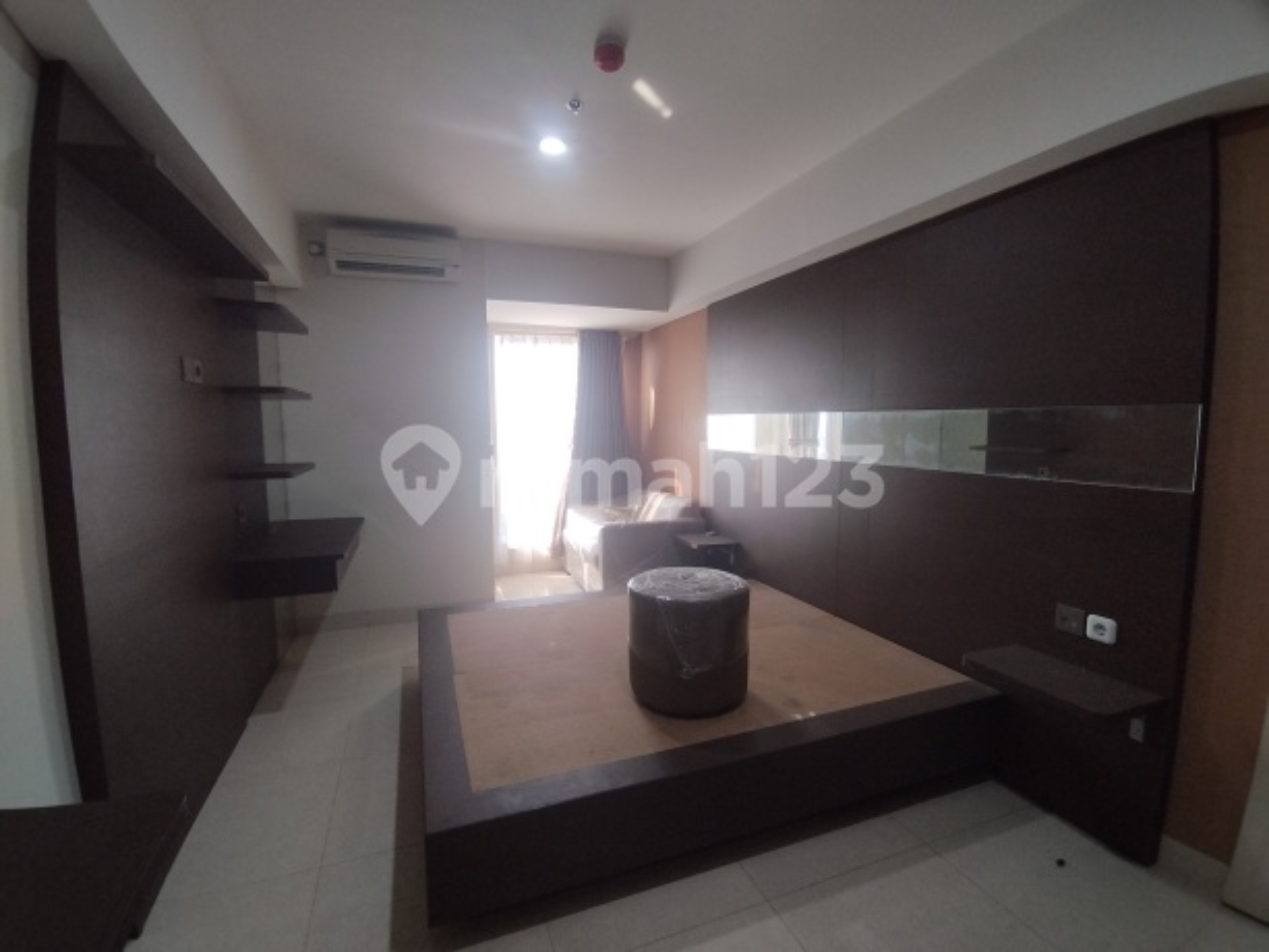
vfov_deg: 78.1
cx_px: 634
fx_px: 587
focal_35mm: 16
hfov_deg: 94.5
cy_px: 476
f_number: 2.2
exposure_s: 1/33.3
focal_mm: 1.65
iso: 70
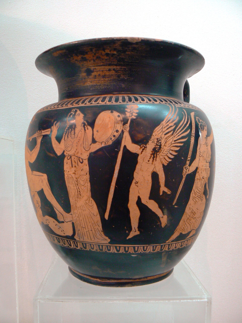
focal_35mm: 36
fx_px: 336
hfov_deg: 39.7
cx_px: 121
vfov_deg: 51.4
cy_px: 162
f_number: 2.8
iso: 100
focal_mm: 6
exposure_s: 1/4
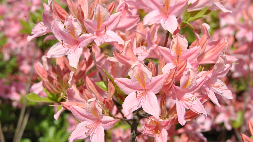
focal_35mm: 70
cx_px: 126
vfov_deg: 17.2
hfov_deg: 30.2
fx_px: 470
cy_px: 59
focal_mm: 44
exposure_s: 1/320
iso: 100
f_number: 9
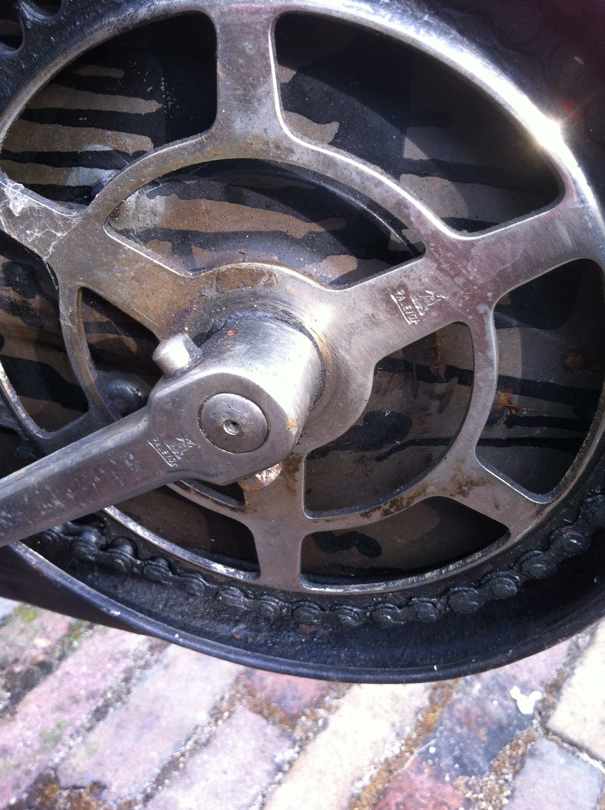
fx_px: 818
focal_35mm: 35
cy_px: 405
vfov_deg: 52.7
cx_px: 302
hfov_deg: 40.6
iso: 100
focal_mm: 3.85
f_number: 2.8
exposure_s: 1/60
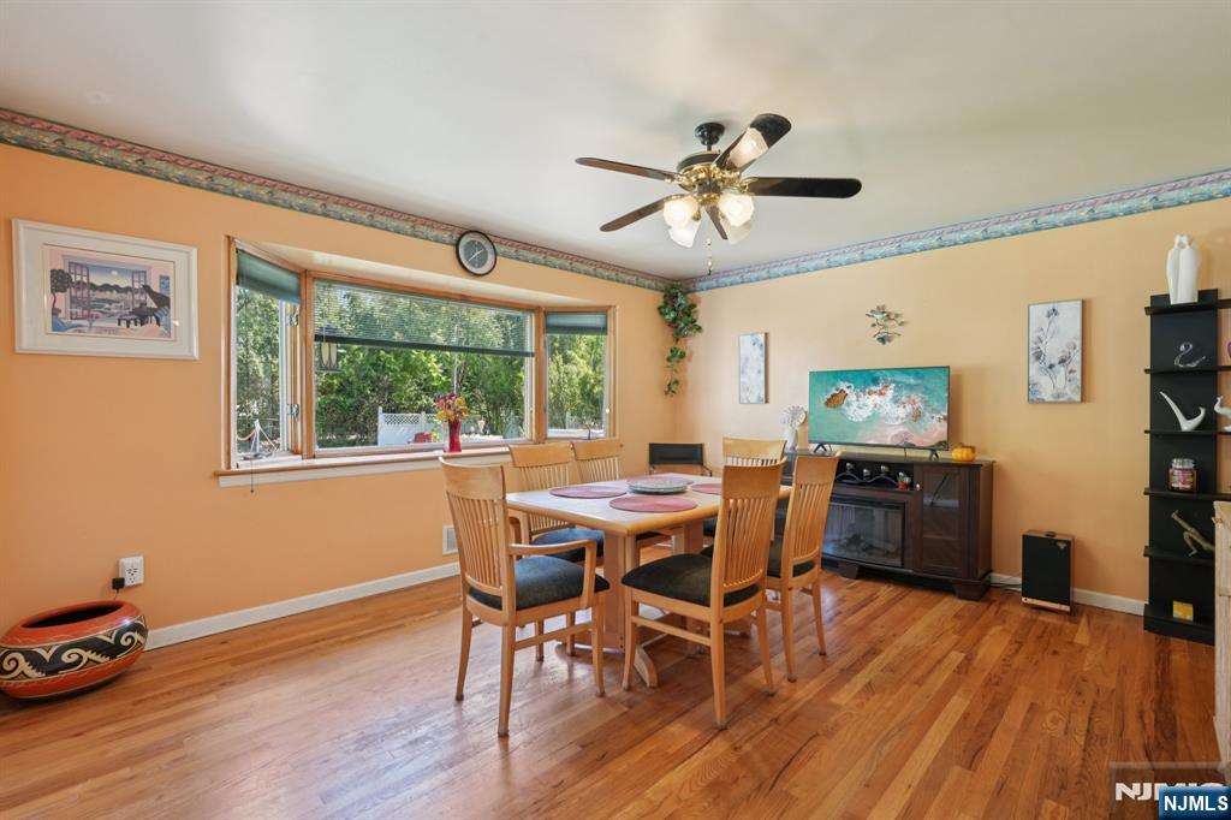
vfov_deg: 73.7
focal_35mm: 16
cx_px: 616
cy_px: 410
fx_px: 547
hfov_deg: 96.8
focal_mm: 16
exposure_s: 1/25
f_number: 8
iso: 400
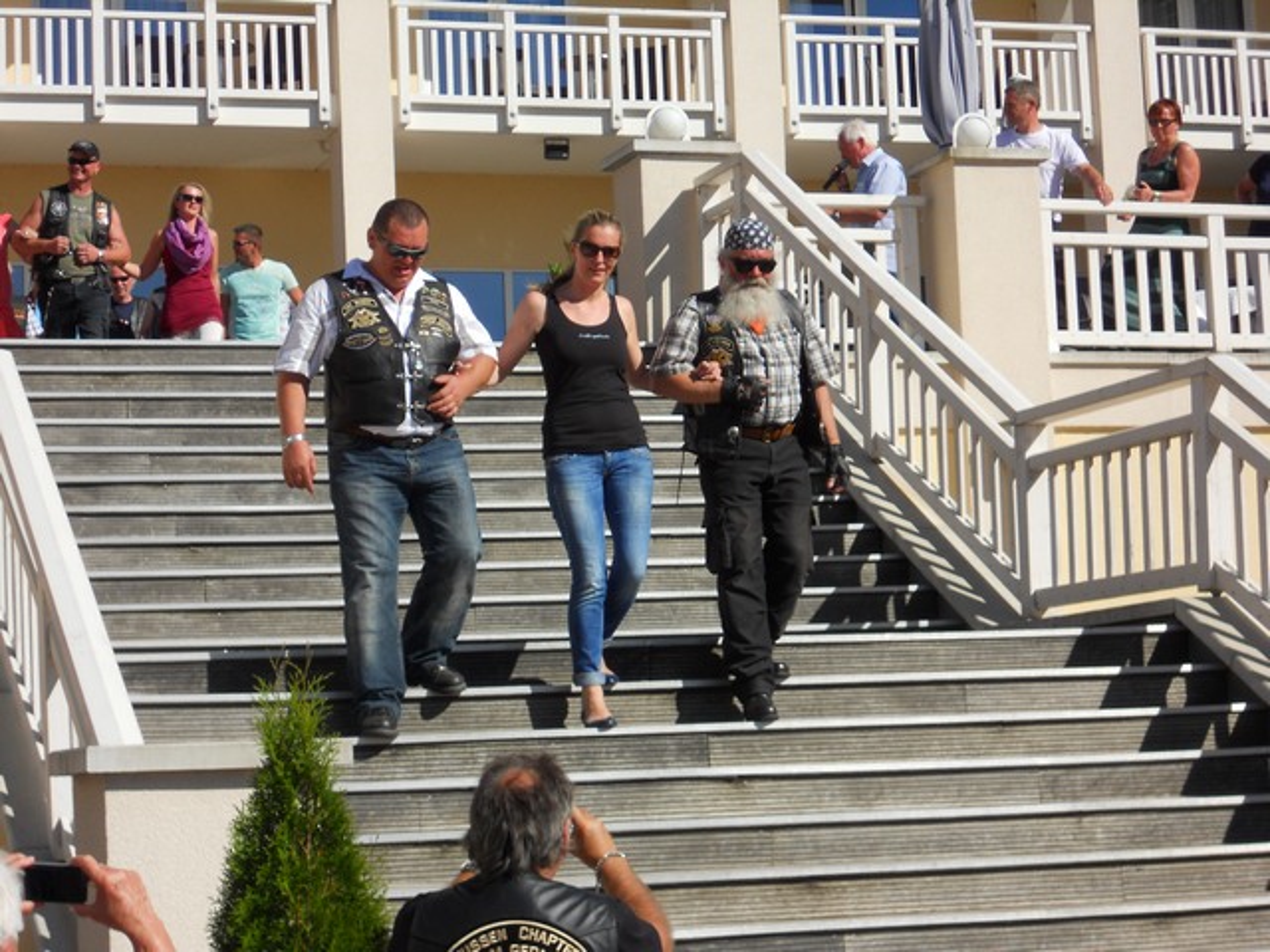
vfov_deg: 16.1
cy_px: 476
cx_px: 635
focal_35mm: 92
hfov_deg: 21.3
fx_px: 3375
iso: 80
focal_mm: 16.5
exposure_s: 1/500
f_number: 5.4
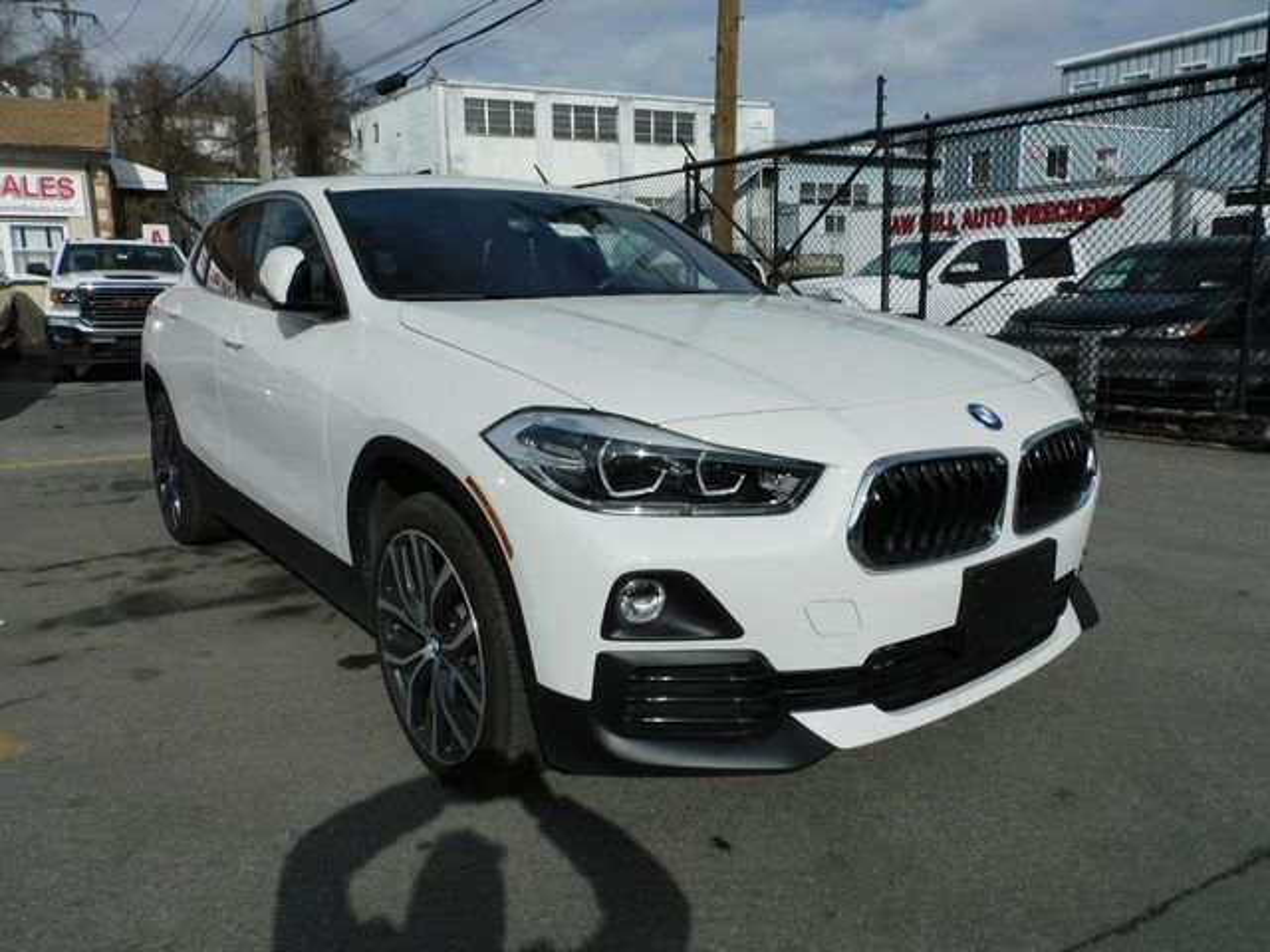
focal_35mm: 24
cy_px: 476
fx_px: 881
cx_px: 635
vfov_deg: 56.8
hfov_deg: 71.6
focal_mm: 4.3
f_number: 5.3
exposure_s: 1/1600
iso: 125
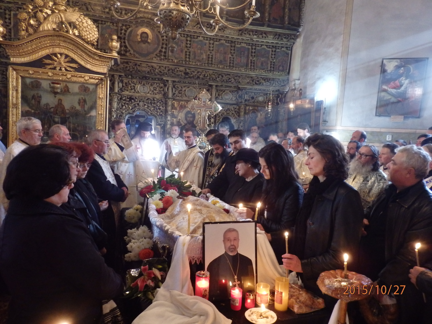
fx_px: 312
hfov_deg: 69.4
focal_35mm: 25
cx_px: 216
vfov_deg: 54.9
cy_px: 162
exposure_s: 1/25
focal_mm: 4.5
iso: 800
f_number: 3
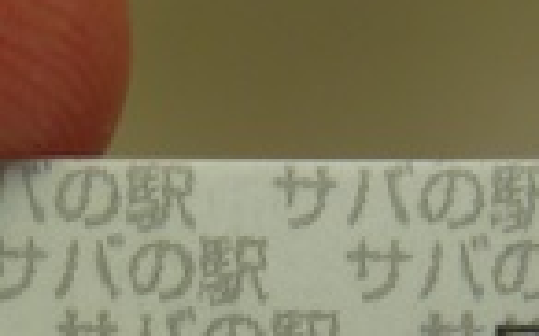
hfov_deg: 18.2
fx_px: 1673
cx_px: 140
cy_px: 594
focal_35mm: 114
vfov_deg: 10.8
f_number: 3.3
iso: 80
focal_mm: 4.9
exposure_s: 1/40
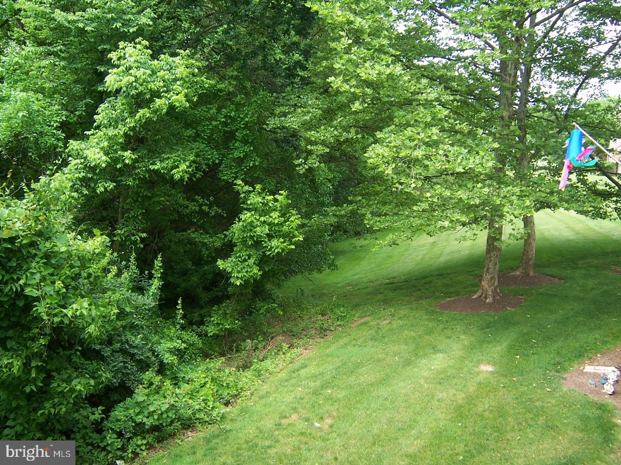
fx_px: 592
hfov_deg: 55.4
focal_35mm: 33
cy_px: 232
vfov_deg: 42.9
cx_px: 310
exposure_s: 1/125
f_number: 3.4
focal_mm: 5.5
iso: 80
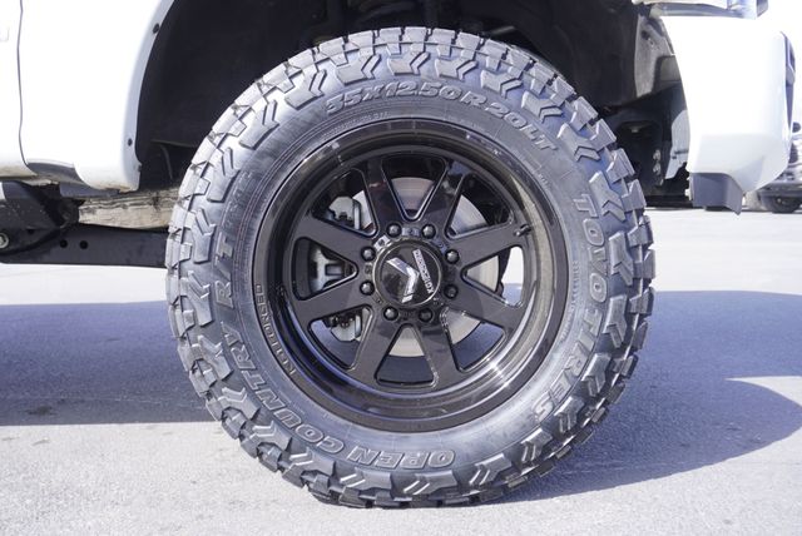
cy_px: 268
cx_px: 401
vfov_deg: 36.9
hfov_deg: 53.1
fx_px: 803
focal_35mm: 36
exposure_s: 1/80
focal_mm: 24
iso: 100
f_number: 5.6
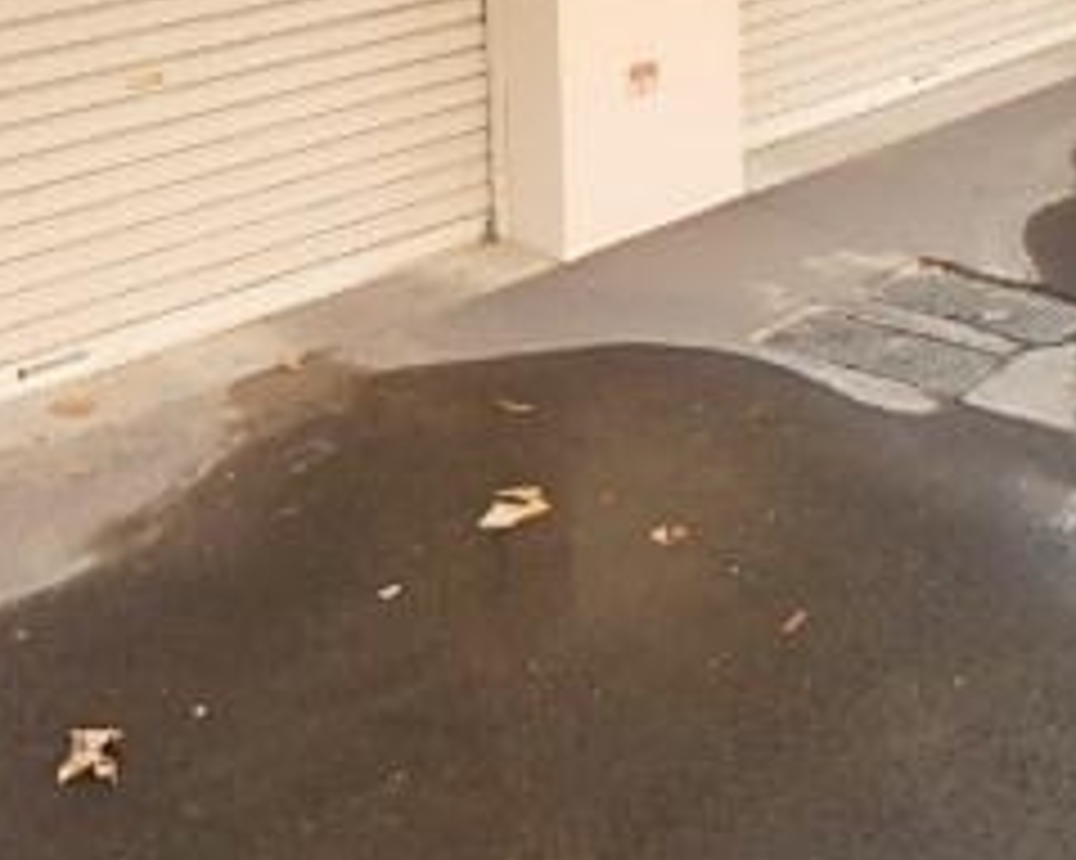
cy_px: -104
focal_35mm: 55
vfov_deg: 25.4
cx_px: 450
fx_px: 1751
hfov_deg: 34.1
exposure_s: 1/80
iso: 125
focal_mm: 3.7
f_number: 3.5
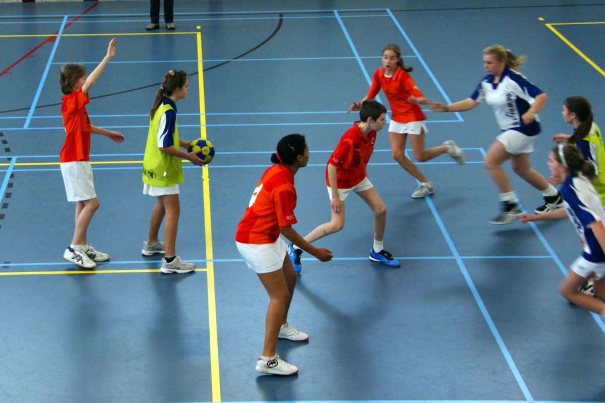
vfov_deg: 22.6
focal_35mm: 60
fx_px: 1008
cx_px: 302
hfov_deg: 33.4
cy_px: 202
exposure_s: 1/100
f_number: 5.6
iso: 800
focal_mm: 40
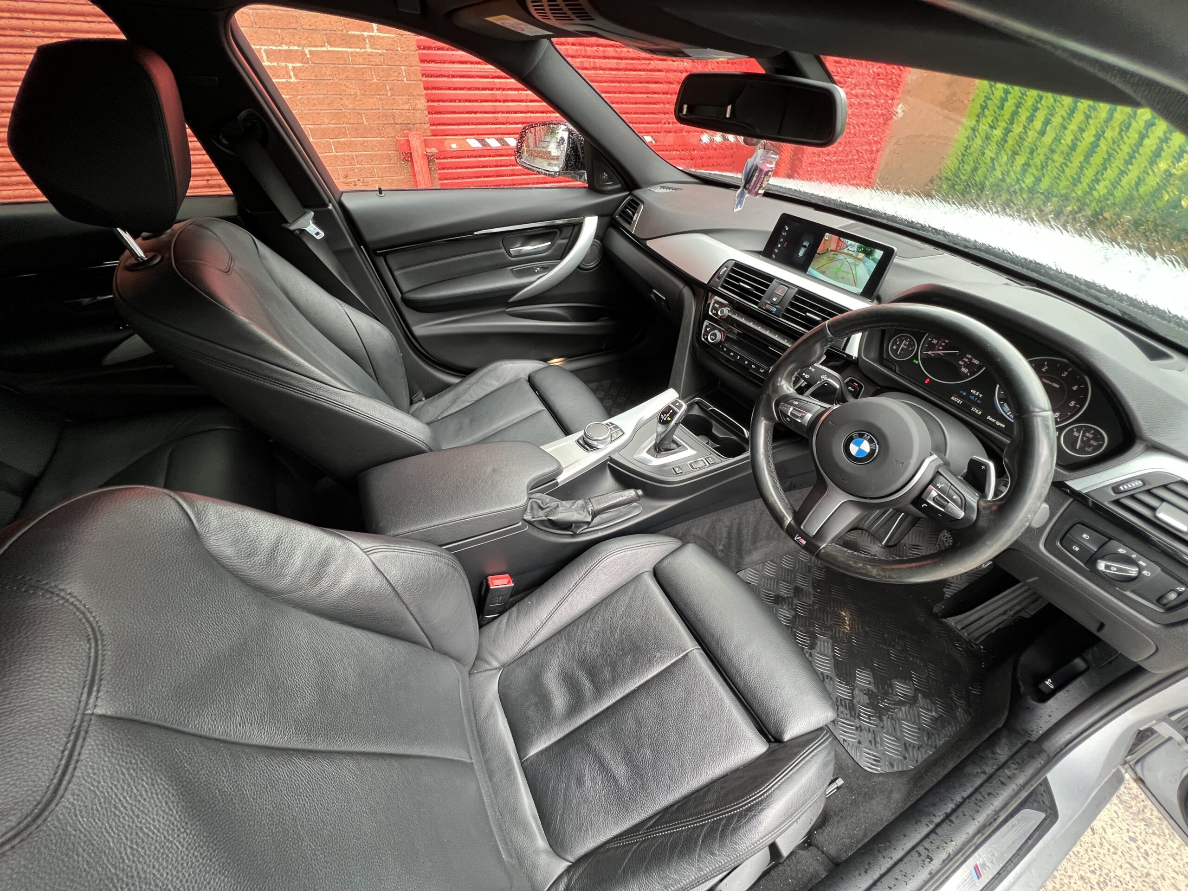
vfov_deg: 89.9
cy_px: 446
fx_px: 446
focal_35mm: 13
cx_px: 594
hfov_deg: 106.2
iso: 200
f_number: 1.8
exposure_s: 1/76
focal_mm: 1.57
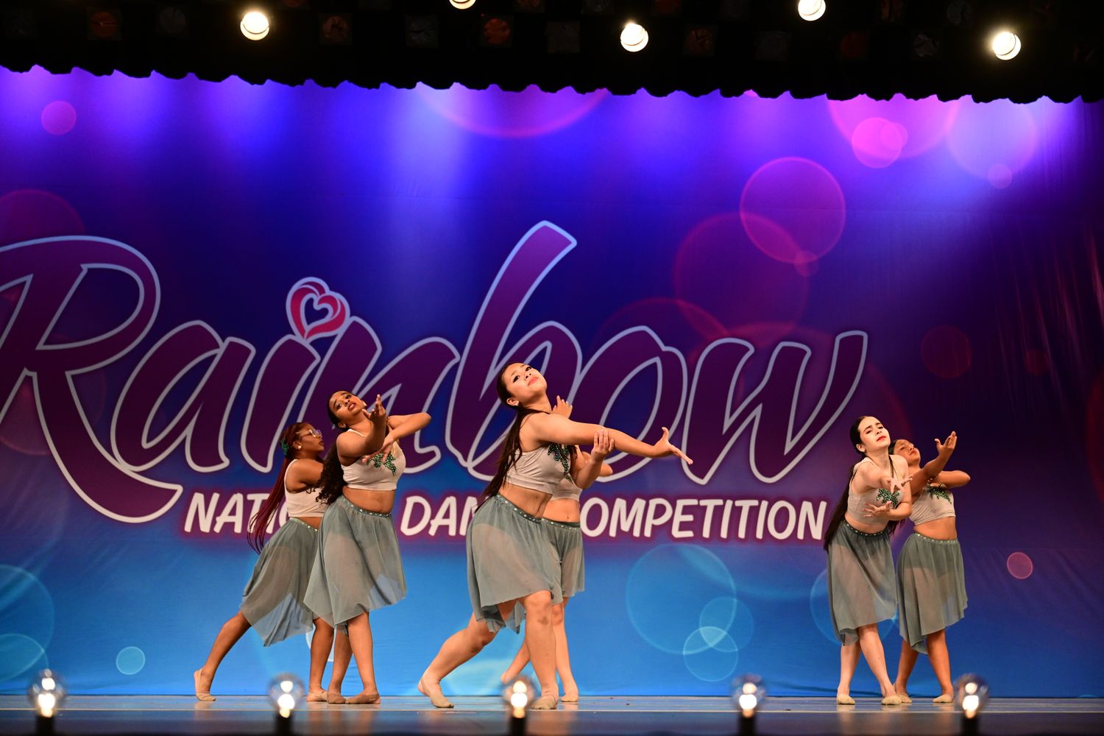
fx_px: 1687
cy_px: 368
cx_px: 552
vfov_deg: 24.6
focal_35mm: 55
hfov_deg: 36.2
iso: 2000
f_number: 3.2
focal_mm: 55
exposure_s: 1/800
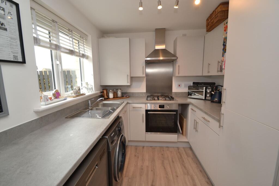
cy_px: 93
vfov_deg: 77.3
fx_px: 116
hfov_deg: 100.4
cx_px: 140
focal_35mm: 15
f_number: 5
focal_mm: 10
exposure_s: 1/100
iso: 400
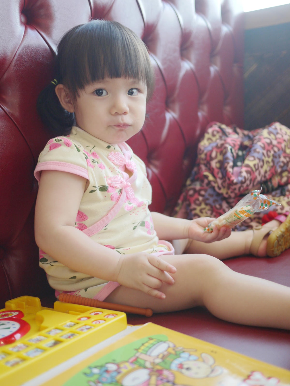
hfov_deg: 36.0
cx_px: 145
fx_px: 447
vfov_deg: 46.8
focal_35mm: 40
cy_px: 193
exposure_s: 1/125
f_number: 1.7
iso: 160
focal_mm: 20
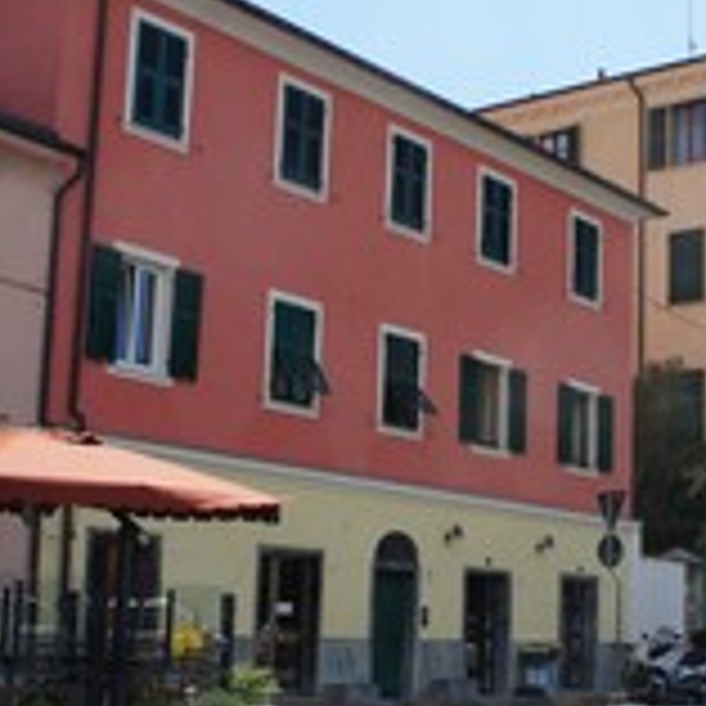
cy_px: 364
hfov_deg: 25.5
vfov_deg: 25.7
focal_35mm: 67
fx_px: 1546
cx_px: 495
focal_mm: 18
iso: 200
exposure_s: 1/250
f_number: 11
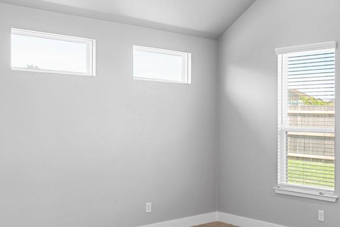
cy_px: 120
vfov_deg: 28.7
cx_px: 279
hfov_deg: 40.0
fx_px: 444
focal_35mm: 47
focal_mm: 16
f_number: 8
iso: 400
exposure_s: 1/6
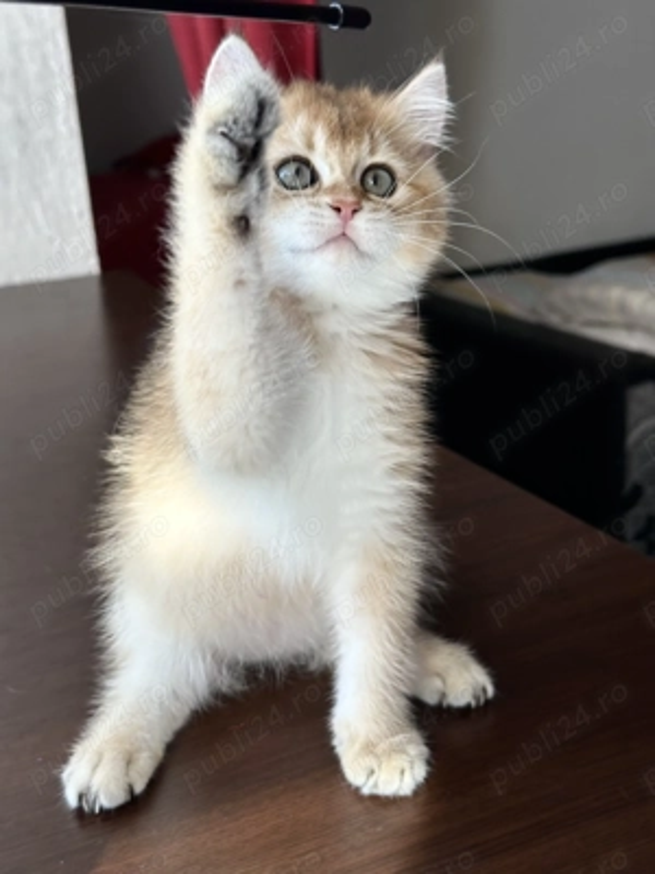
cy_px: 437
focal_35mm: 48
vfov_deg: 39.7
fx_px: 1211
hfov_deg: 30.3
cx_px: 328
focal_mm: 6.86
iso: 50
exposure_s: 1/153
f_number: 1.78
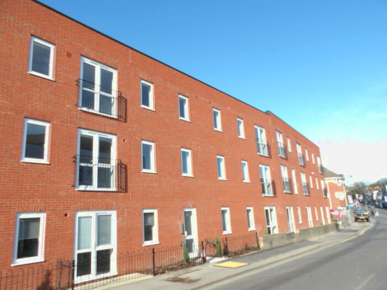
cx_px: 194
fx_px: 268
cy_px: 145
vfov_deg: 56.8
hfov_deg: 71.6
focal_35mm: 24
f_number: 4.1
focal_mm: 4.3
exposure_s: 1/294
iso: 100
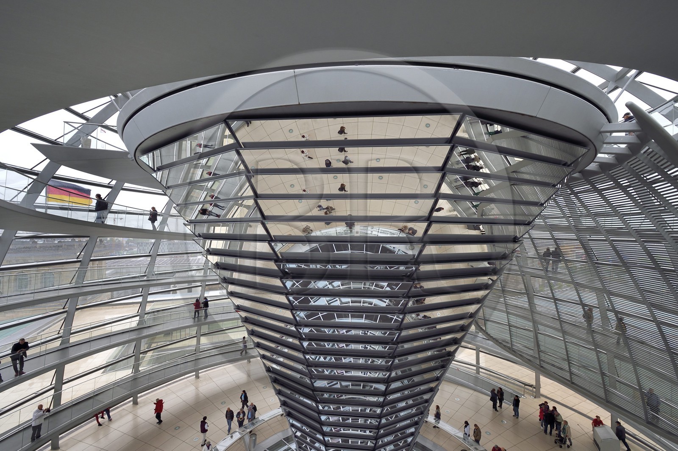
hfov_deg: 104.3
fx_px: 263
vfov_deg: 81.1
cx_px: 339
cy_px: 226
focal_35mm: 14
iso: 800
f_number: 14
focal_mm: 14
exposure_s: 1/160
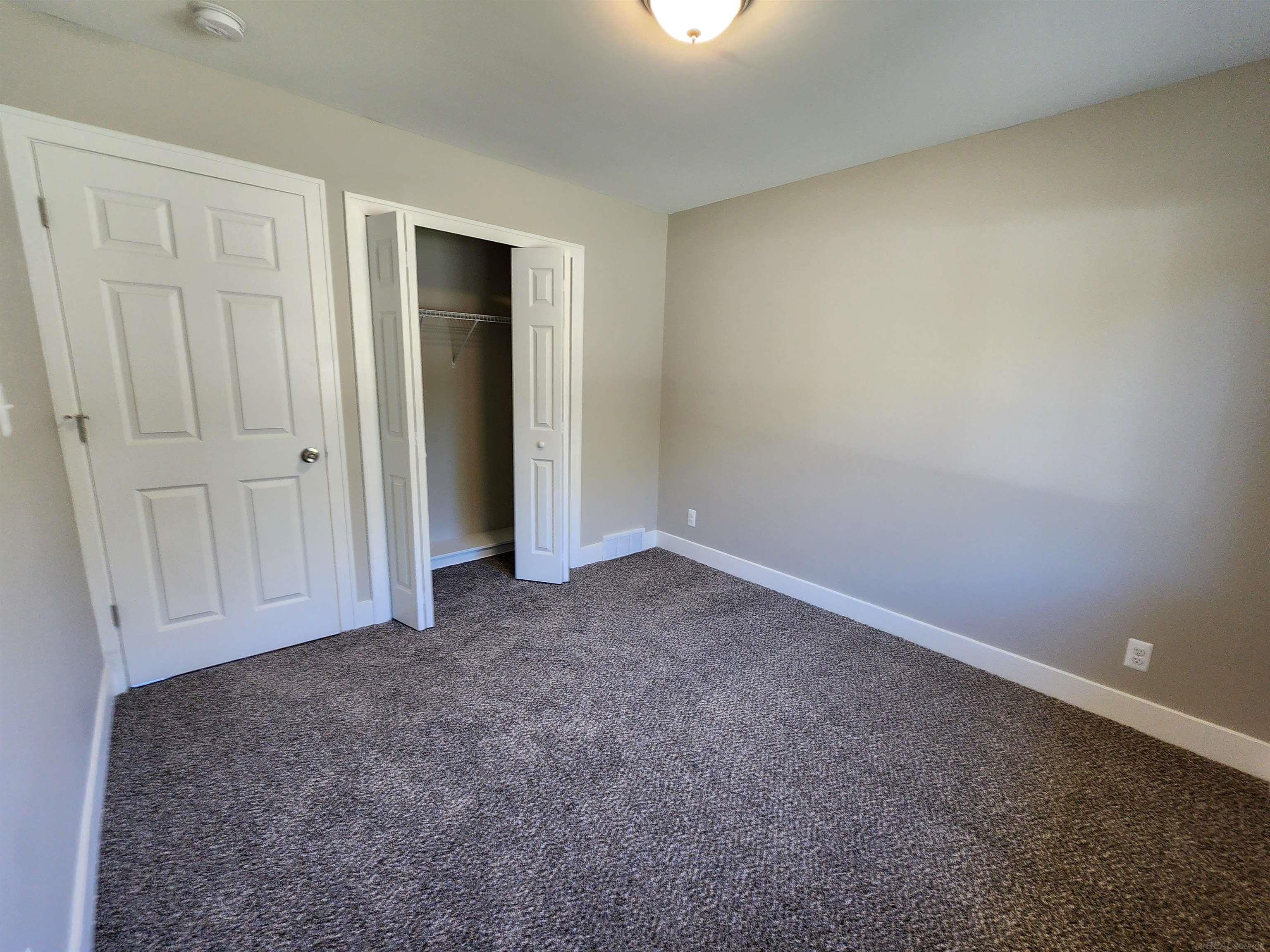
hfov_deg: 106.2
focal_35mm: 13
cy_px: 476
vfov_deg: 89.9
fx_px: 477
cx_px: 635
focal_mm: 2.2
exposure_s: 1/60
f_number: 2.2
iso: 200
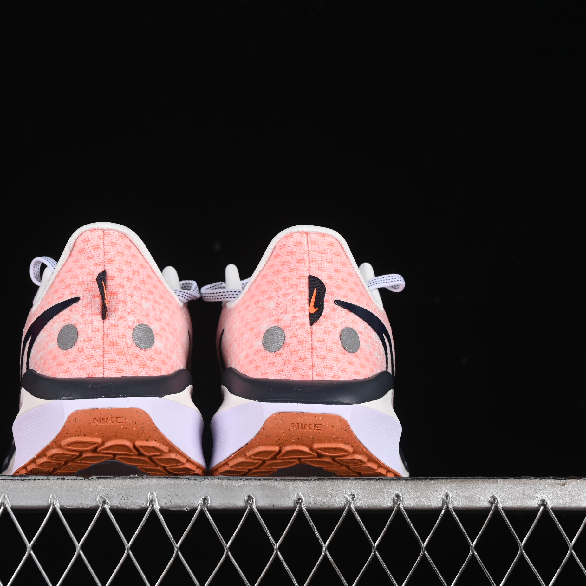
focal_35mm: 96
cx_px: 209
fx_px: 1839
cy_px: 294
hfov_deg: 18.1
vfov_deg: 18.1
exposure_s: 1/80
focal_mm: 50
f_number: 8
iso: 160
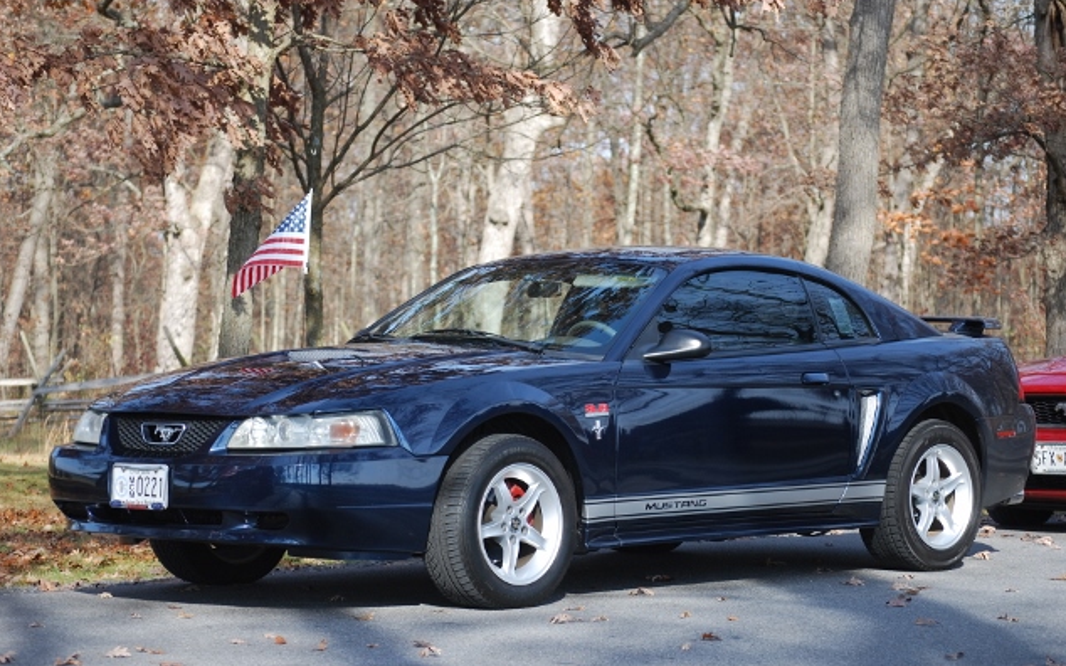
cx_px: 535
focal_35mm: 105
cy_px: 331
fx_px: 3050
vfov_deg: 12.5
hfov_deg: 19.8
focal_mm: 68
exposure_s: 1/320
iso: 200
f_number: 4.5
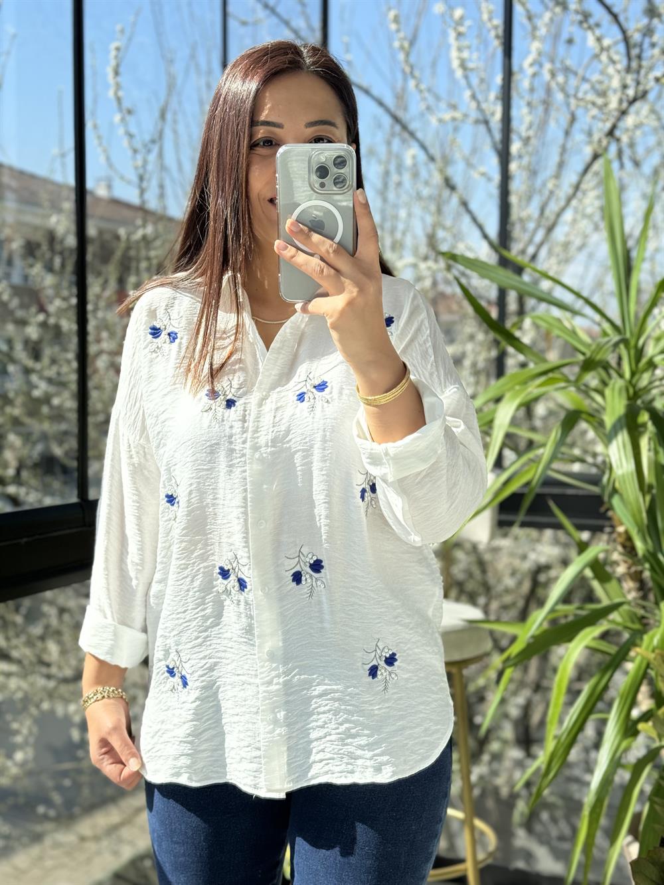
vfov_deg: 39.7
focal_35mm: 48
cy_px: 442
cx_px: 332
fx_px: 1227
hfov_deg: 30.3
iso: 64
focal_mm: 6.86
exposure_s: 1/952
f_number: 1.78
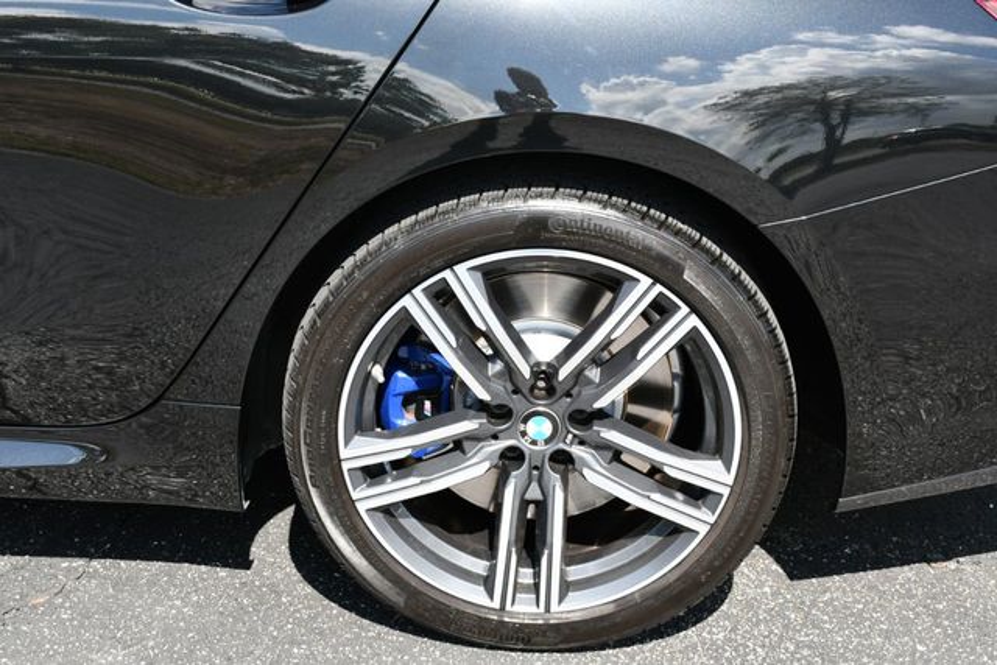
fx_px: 1662
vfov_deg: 22.6
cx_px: 498
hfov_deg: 33.4
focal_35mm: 60
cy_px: 332
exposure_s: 1/250
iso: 200
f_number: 7.1
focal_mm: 30
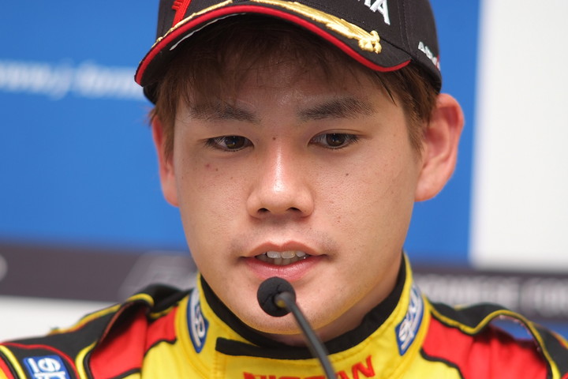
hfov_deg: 7.6
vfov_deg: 5.1
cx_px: 284
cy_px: 190
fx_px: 4260
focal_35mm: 270
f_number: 2.8
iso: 400
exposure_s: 1/250
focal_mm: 180
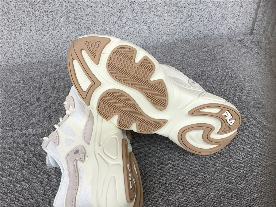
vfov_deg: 45.4
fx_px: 247
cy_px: 104
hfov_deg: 58.4
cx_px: 138
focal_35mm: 31
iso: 25
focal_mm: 3.3
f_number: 2.4
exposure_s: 1/194
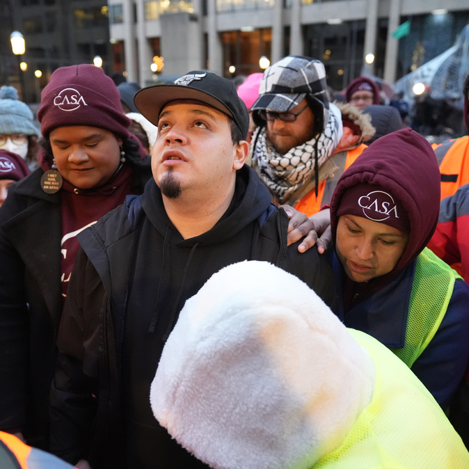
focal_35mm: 31
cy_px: 233
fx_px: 475
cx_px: 193
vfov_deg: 52.5
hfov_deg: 52.3
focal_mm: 24
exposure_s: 1/400
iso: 6400
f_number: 2.8
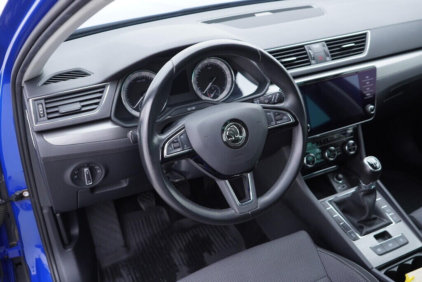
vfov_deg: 36.9
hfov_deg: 53.1
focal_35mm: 36
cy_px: 141
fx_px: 422
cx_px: 211
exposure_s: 1/40
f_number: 2.8
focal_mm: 24
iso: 250
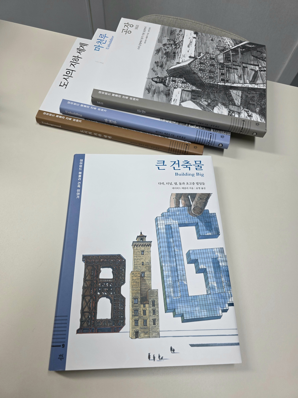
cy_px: 199
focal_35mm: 23
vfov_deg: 73.9
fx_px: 264
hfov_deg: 58.9
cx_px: 149
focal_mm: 6.3
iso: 80
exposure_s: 1/120
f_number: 1.7
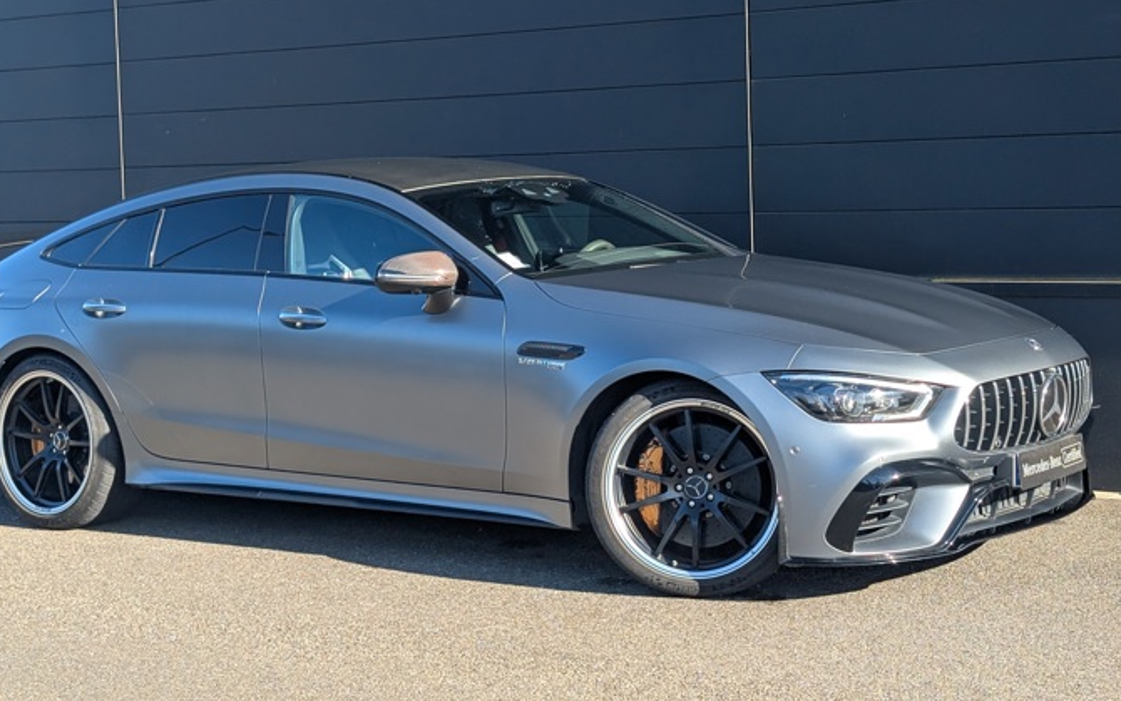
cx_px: 514
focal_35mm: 62
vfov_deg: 20.9
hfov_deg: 32.9
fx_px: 1894
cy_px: 226
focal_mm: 6.9
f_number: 1.68
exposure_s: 1/370
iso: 21
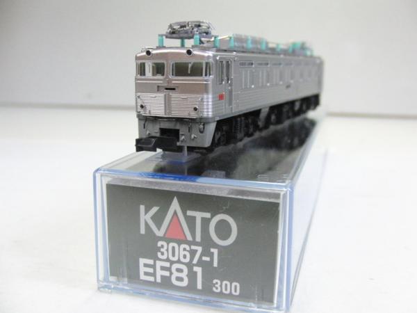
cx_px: 208
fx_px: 446
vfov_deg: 38.7
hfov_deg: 50.1
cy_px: 156
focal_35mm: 37
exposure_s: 1/30
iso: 800
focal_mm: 6.42
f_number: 3.6
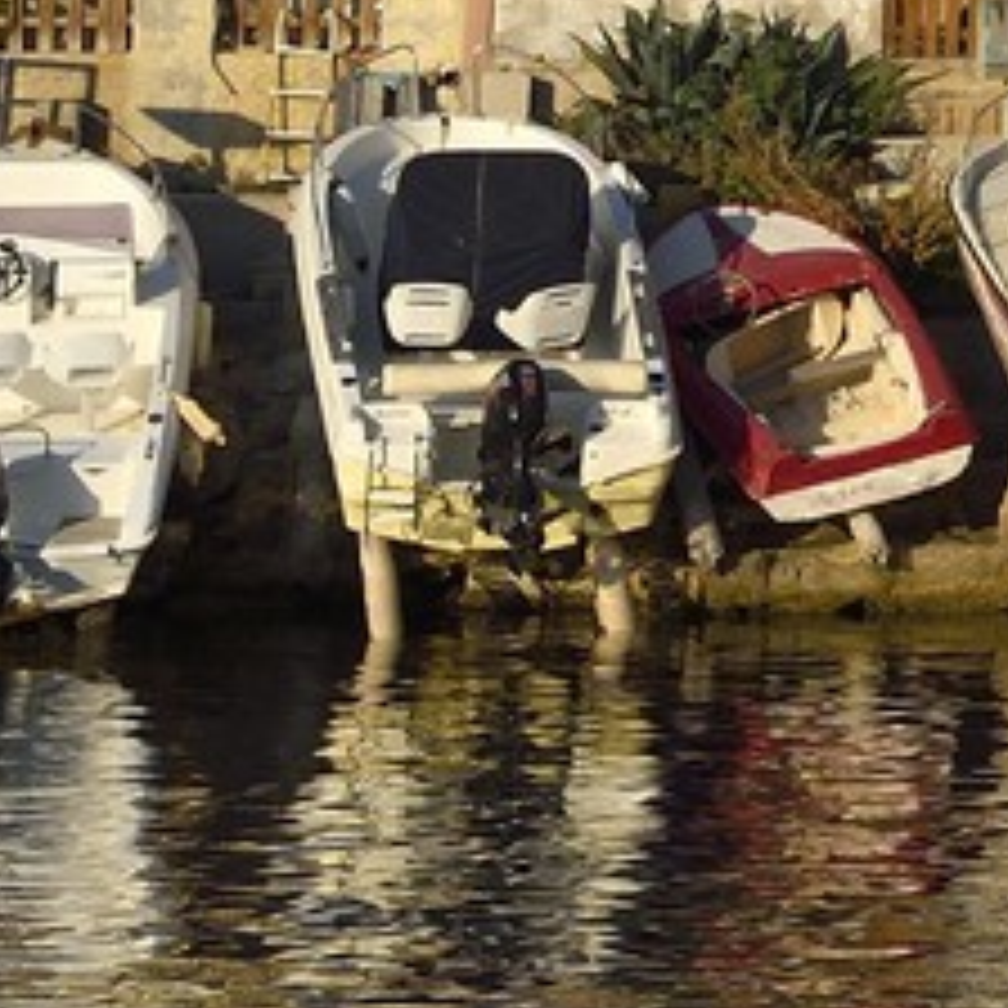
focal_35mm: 333
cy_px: -1030
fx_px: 10971
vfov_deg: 5.2
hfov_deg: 5.0
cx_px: 2943
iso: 200
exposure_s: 1/250
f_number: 13
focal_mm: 55
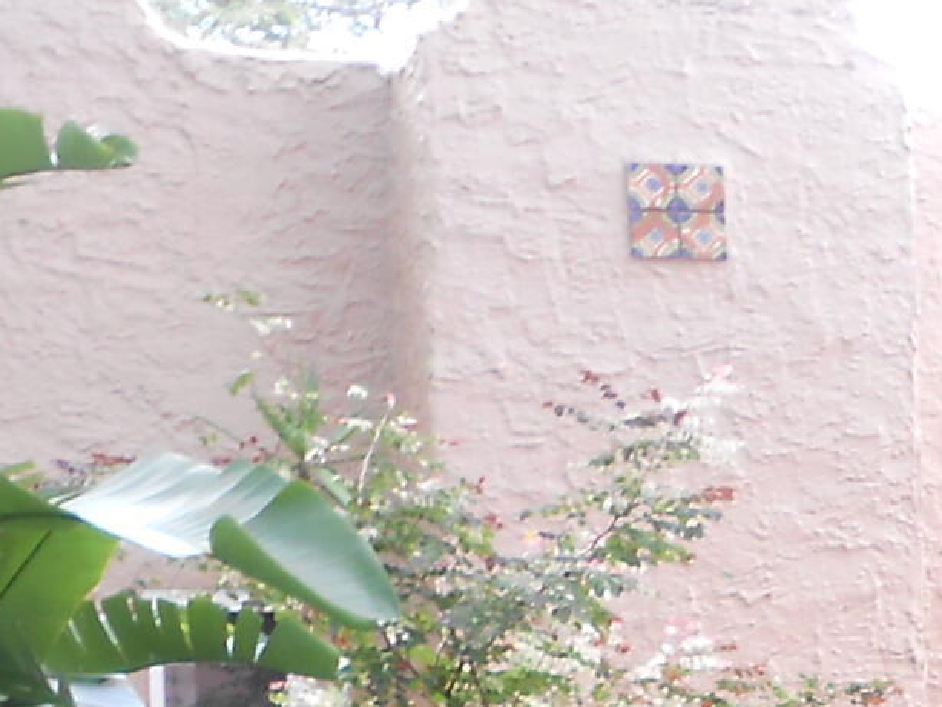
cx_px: 1675
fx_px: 3457
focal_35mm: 127
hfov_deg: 13.9
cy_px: 1035
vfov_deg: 11.2
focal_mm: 4.6
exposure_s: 1/40
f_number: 3.5
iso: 80
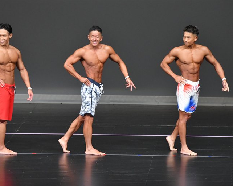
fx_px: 2226
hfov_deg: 6.0
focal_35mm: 323
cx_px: 93
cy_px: 93
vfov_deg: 4.8
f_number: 5.6
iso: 4000
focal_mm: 190
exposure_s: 1/400
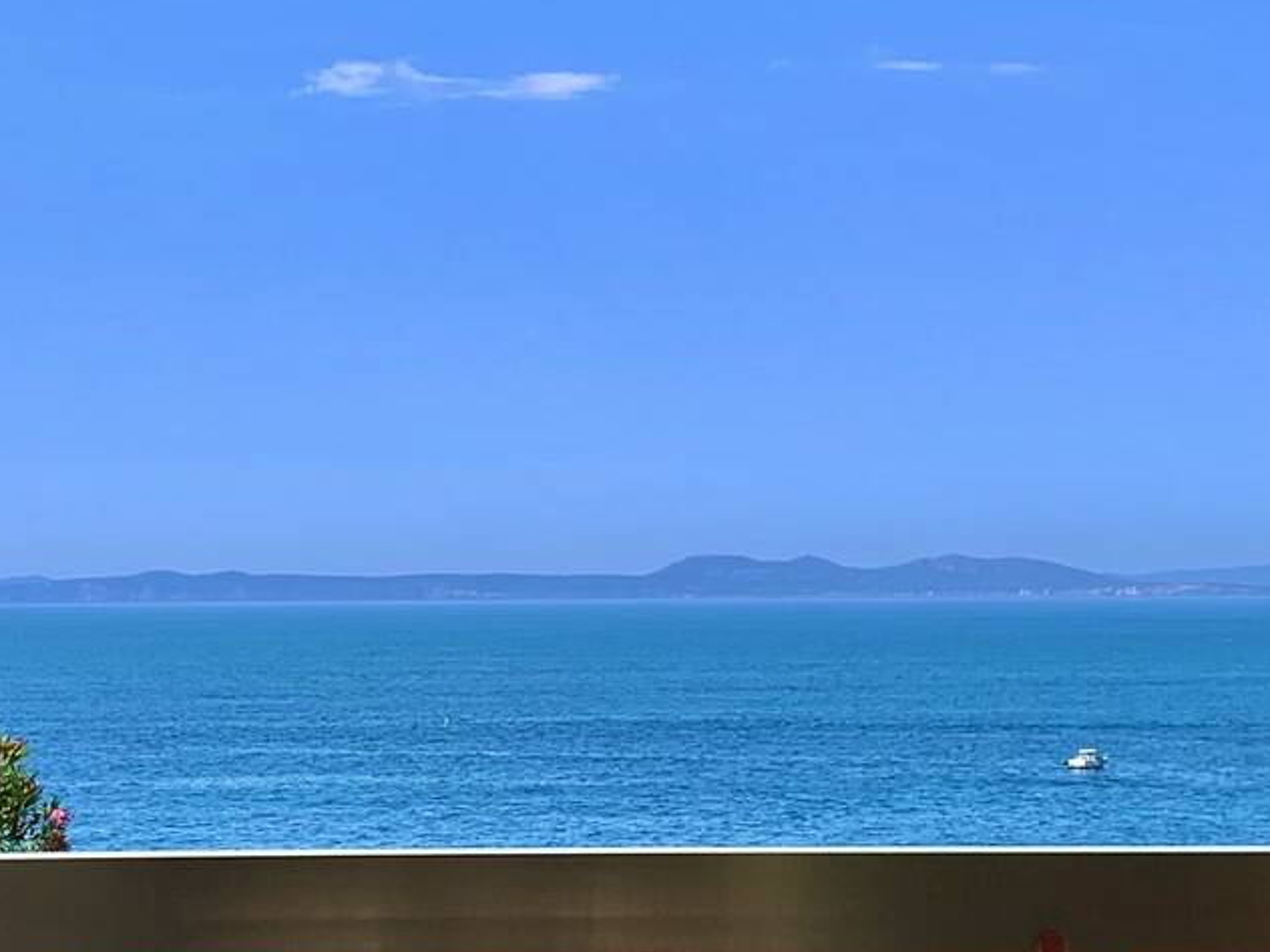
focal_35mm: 79
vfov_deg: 18.7
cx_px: 412
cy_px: 486
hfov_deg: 24.6
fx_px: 2898
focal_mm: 4.25
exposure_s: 1/2915
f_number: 1.8
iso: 25
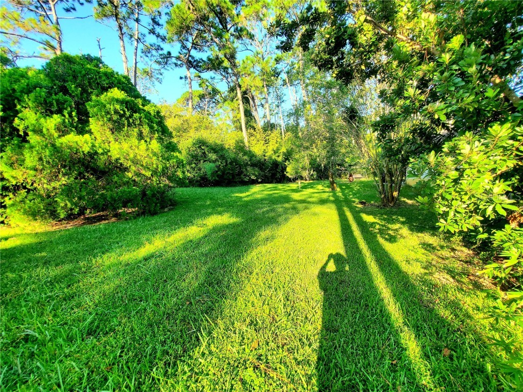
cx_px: 262
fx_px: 196
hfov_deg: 106.2
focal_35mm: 13
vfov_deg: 89.9
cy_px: 196
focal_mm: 1.8
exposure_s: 1/250
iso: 50
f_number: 2.2
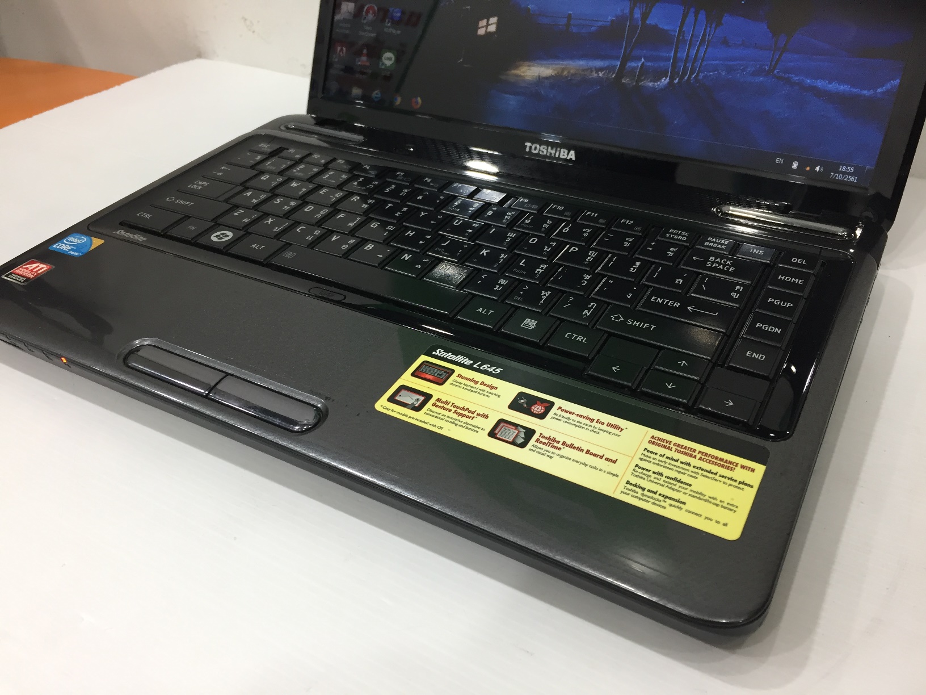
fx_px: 776
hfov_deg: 61.7
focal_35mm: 29
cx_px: 463
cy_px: 348
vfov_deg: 48.2
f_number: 2.2
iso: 80
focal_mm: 4.15
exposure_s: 1/33
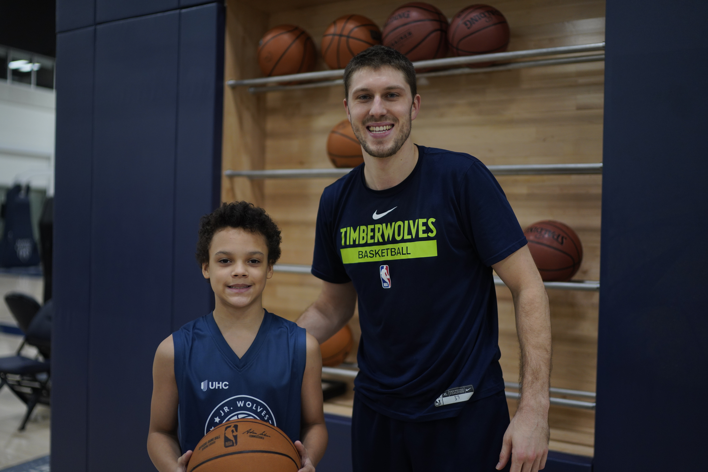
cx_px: 354
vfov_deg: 37.9
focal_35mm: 35
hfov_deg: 54.4
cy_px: 236
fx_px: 688
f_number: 1.4
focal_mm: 35
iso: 640
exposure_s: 1/1000
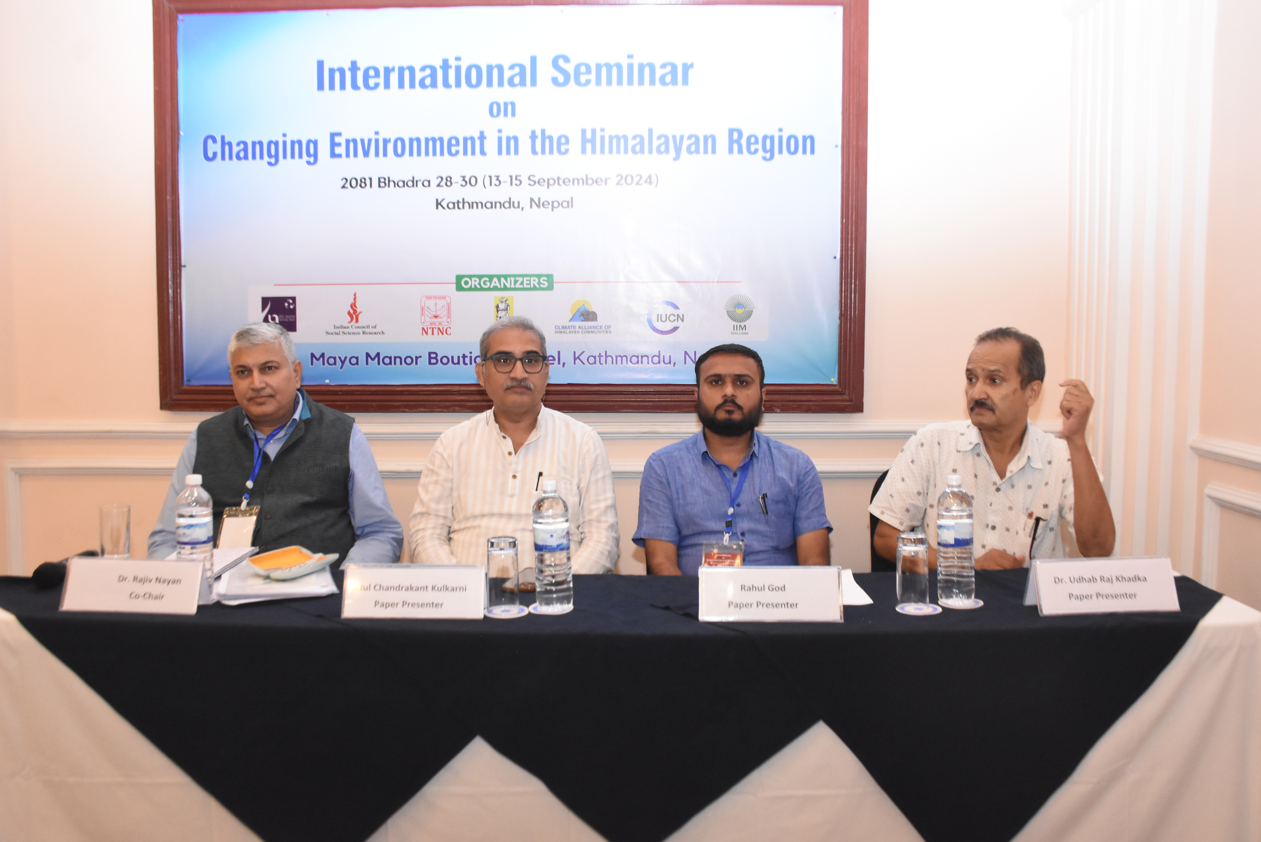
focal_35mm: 30
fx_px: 1051
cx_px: 630
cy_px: 421
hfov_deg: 61.9
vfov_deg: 43.6
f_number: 5.6
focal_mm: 20
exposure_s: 1/160
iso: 2500
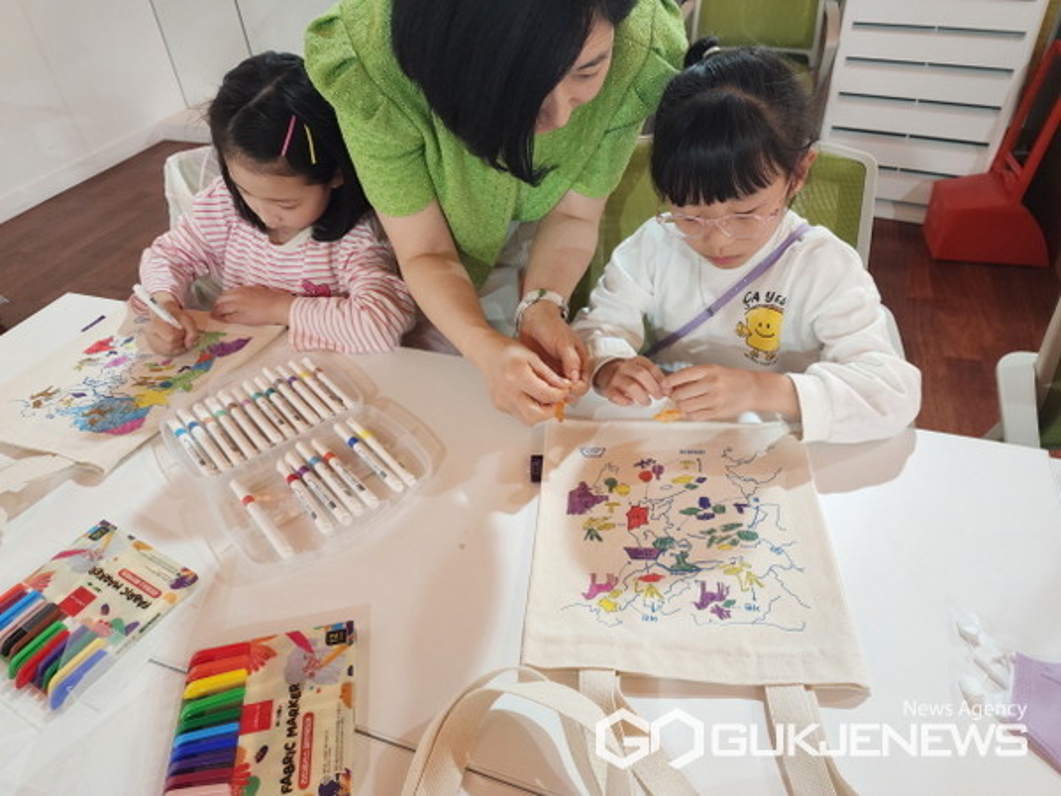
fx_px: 705
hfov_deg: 73.9
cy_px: 398
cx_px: 530
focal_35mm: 23
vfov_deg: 58.9
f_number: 1.8
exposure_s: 1/120
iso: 400
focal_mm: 6.4
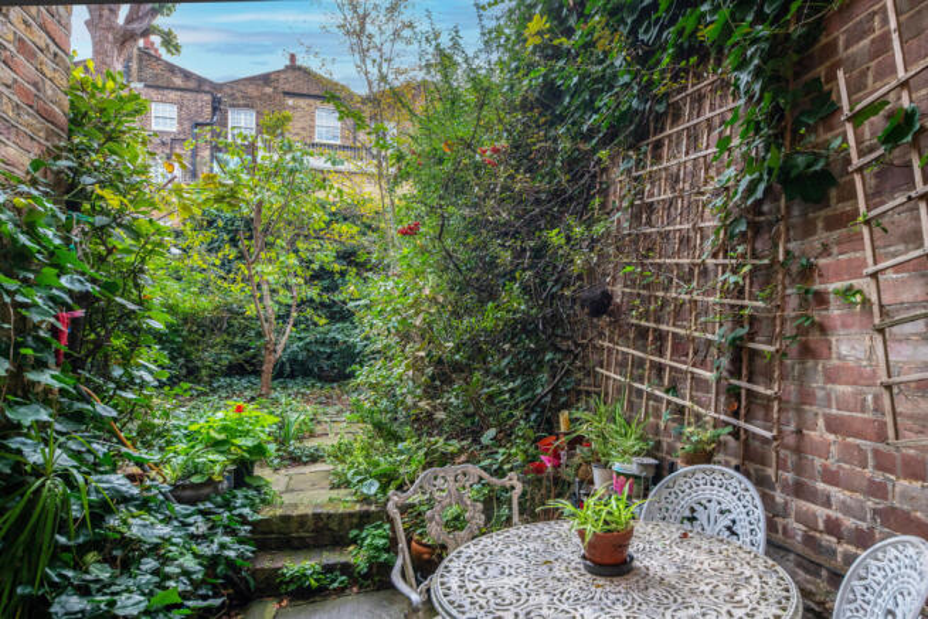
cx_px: 464
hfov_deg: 84.0
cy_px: 310
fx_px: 516
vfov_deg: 62.0
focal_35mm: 20
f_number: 8
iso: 500
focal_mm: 20
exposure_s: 1/80
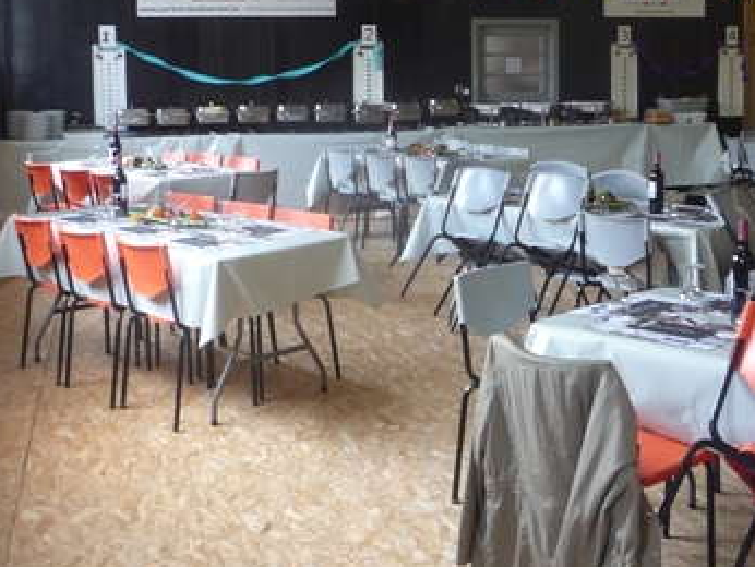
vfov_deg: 27.6
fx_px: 1135
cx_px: 460
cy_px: 129
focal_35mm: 52
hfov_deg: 36.6
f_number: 3.3
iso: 125
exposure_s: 1/30
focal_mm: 5.2
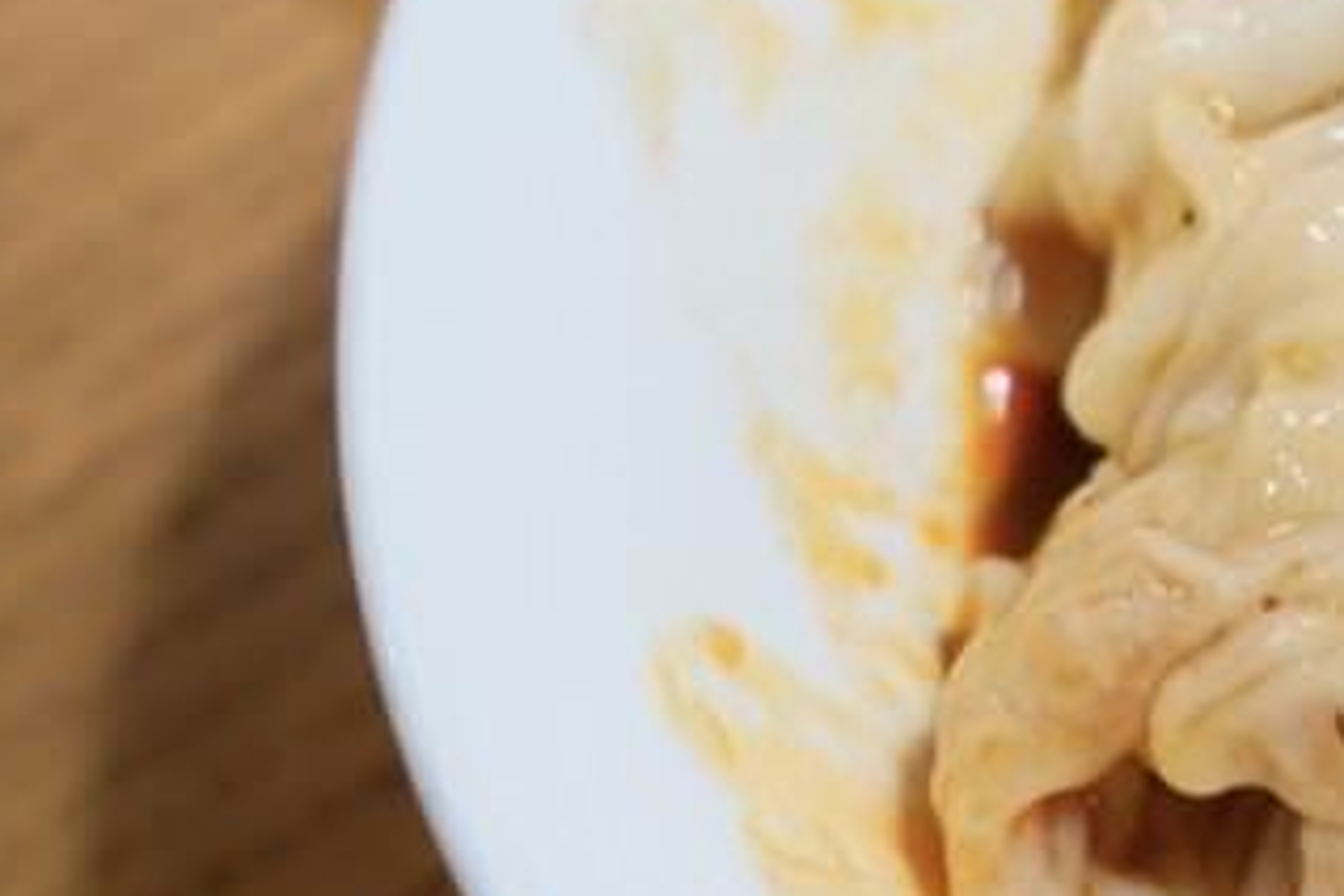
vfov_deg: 8.9
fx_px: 5719
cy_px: 262
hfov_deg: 12.8
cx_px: 1927
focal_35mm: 153
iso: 500
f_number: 4
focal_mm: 48.7
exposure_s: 1/60
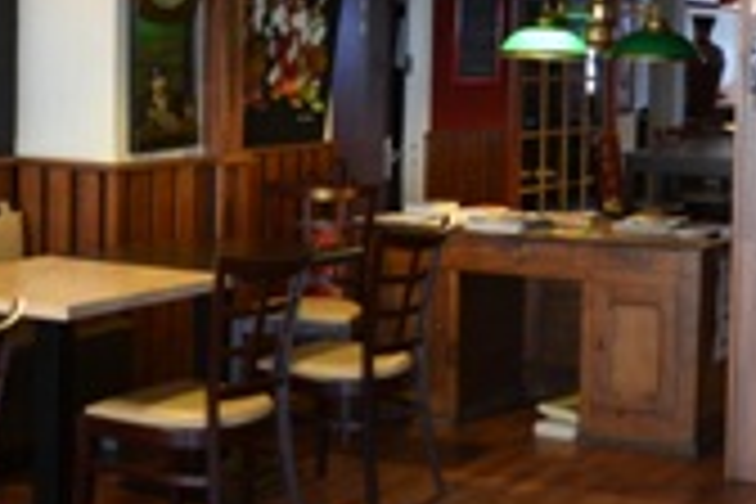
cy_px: 83
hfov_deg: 27.6
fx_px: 1512
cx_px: 585
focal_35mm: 72
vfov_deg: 18.7
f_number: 3.5
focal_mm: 18
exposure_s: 1/15
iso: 500
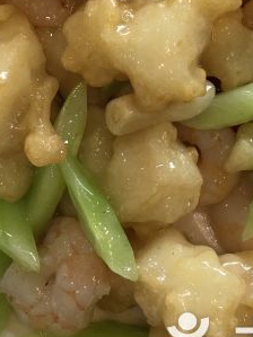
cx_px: 154
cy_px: 3
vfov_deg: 27.0
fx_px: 663
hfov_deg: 21.6
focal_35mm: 68
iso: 32
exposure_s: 1/33
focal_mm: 4.15
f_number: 2.2
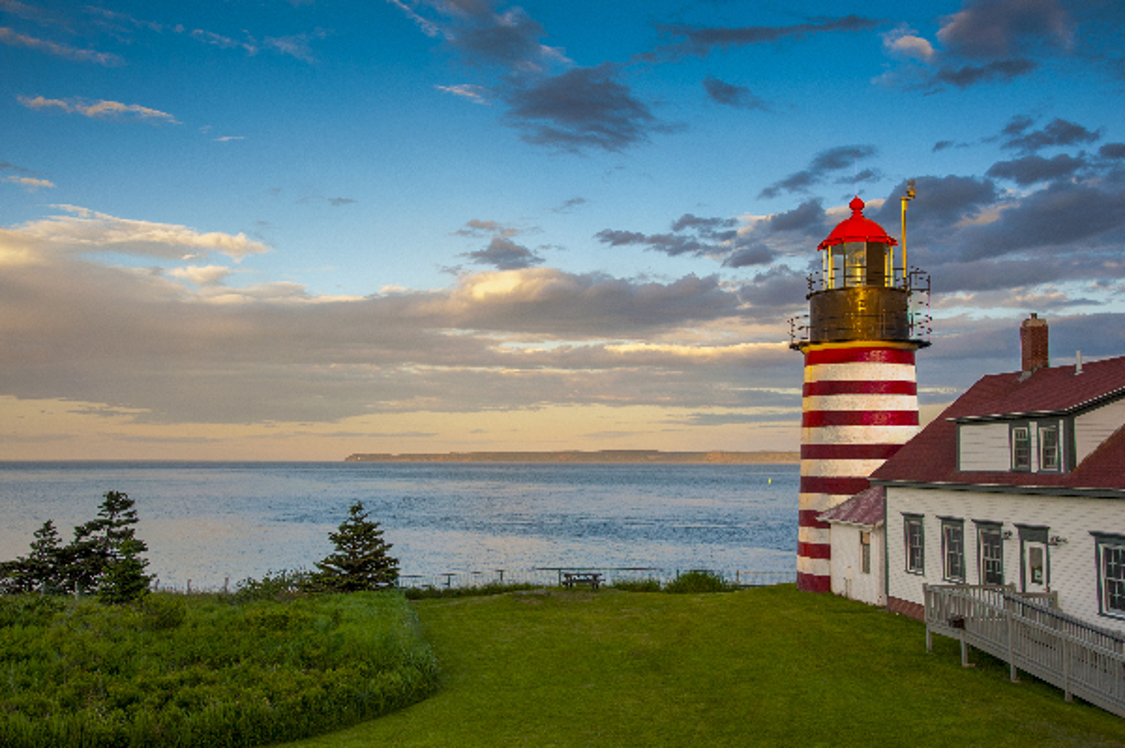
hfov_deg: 58.8
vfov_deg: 41.0
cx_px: 562
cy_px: 374
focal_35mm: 32
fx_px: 999
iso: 400
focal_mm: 32
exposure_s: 1/250
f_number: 8
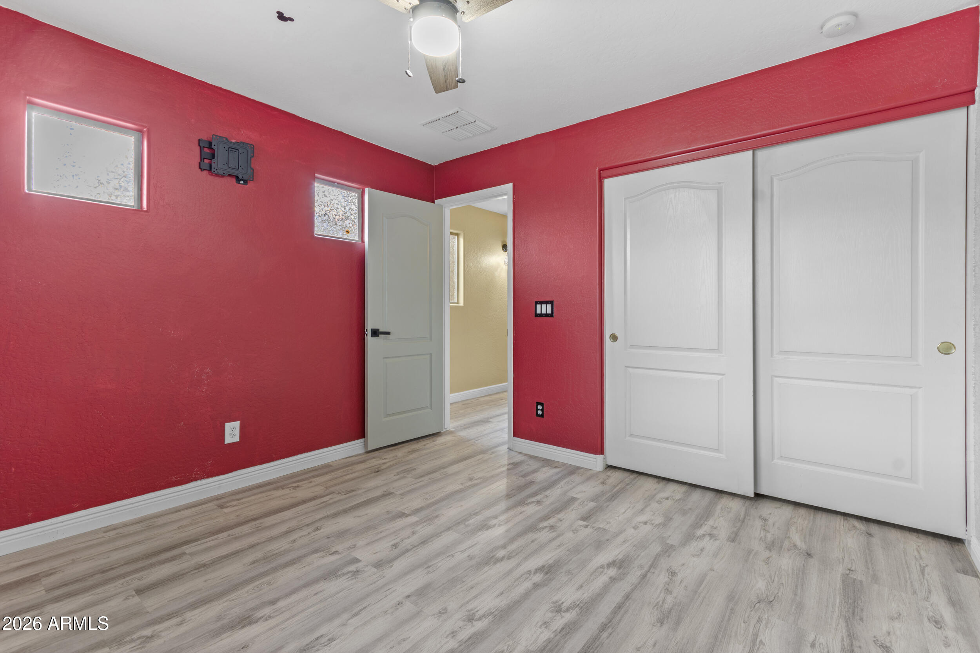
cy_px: 326
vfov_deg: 77.3
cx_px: 490
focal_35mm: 15
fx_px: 408
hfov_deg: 100.4
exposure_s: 5
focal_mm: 10
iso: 100
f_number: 8
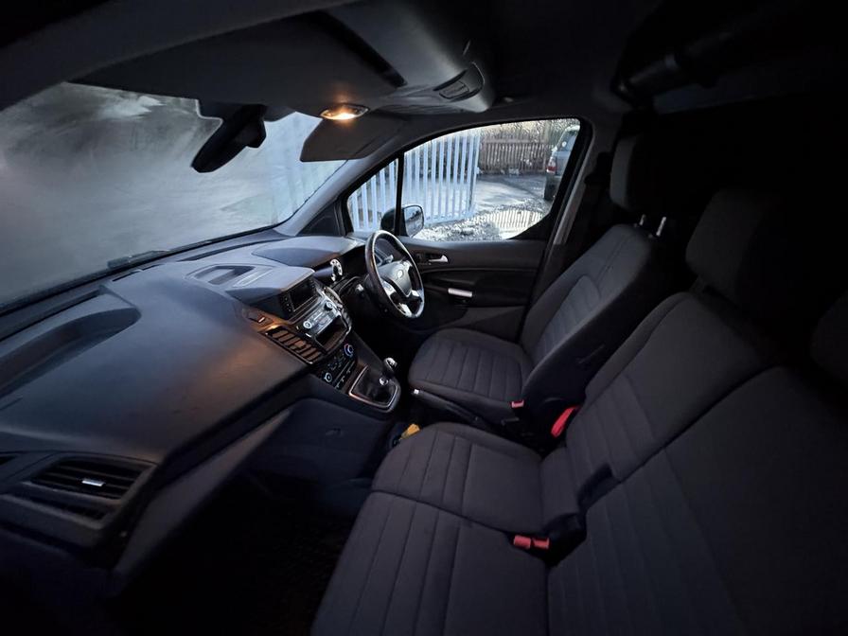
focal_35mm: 14
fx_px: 343
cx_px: 424
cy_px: 318
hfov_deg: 102.1
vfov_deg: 85.7
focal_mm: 2.22
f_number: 2.2
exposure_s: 1/30
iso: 1250
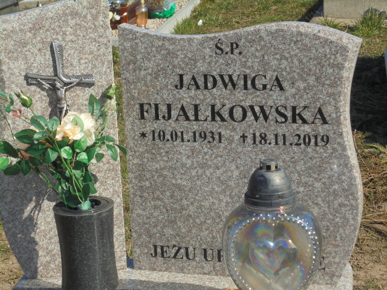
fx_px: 928
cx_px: 194
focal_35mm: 83
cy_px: 145
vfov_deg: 17.8
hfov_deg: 23.6
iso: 100
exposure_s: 1/400
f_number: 6.7
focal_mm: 14.9
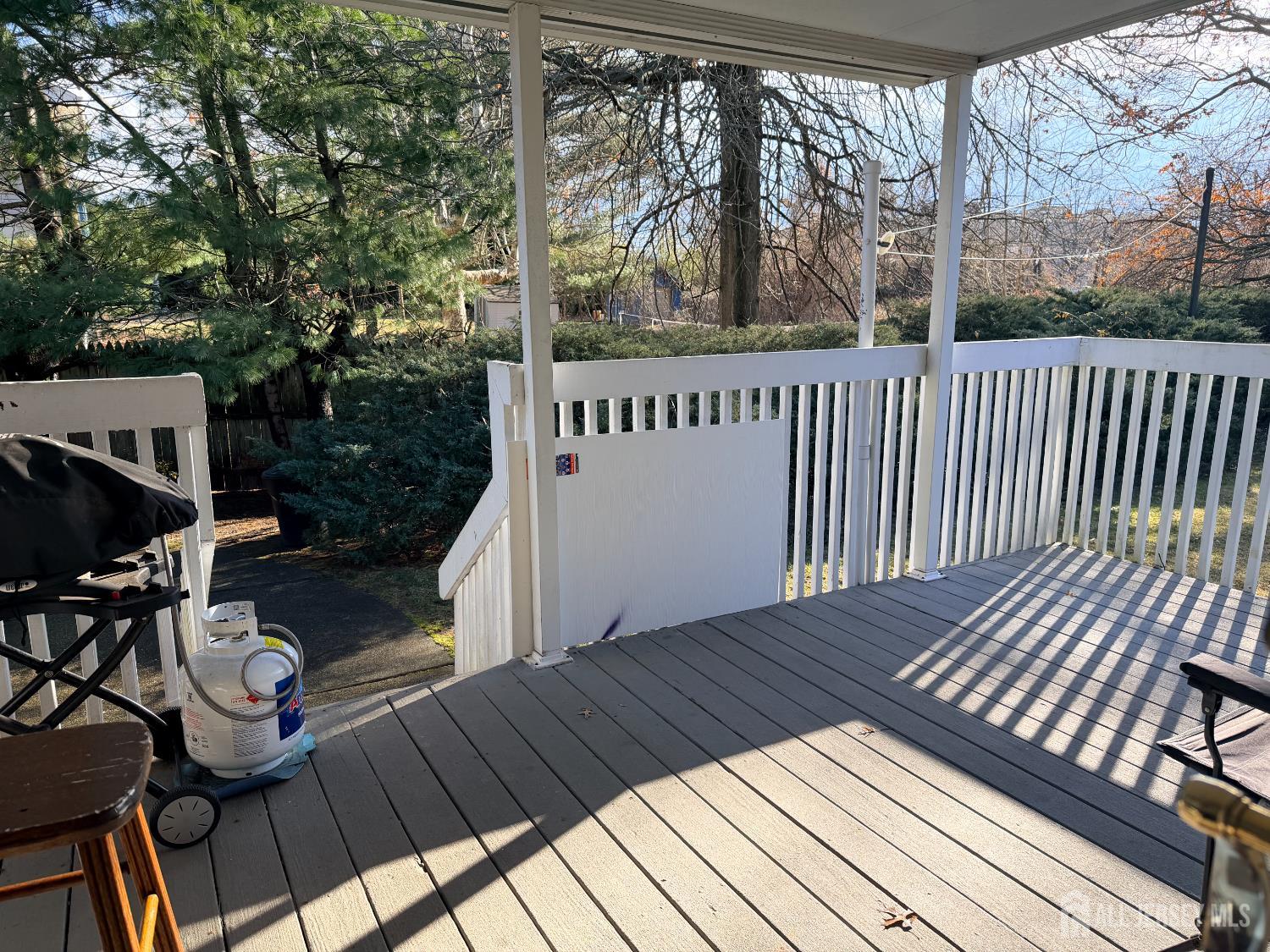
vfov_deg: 56.8
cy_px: 476
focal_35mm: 24
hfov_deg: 71.6
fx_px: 881
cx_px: 635
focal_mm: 6.76
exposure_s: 1/840
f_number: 1.78
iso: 100
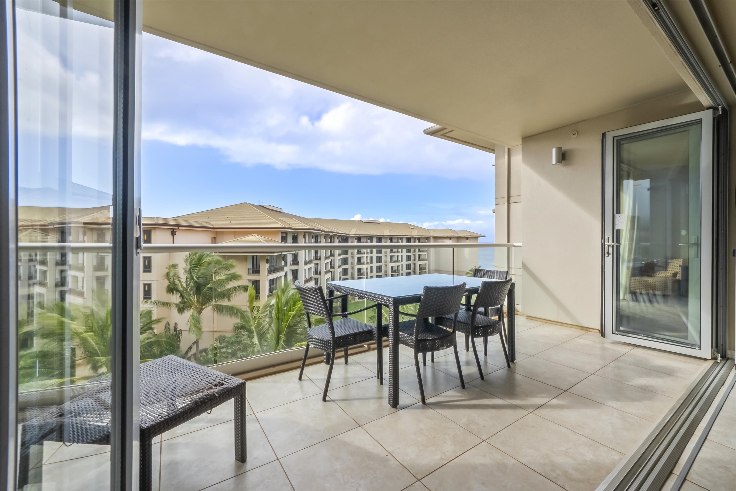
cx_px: 368
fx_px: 286
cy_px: 246
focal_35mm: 14
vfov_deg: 81.3
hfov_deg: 104.2
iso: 640
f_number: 22
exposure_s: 1/500
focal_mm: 14
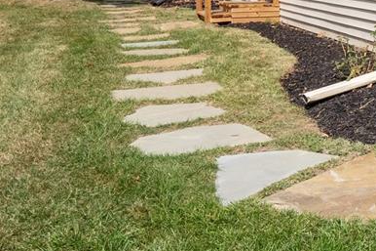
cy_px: -42
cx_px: 436
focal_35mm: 53
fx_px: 553
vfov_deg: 23.5
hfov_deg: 32.0
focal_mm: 10
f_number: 8
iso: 400
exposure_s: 1/1600
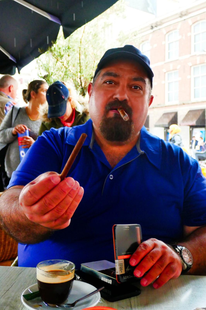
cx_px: 103
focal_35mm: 39
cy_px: 155
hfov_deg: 34.2
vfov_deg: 49.6
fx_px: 335
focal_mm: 14.3
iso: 1600
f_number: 3.7
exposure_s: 1/100
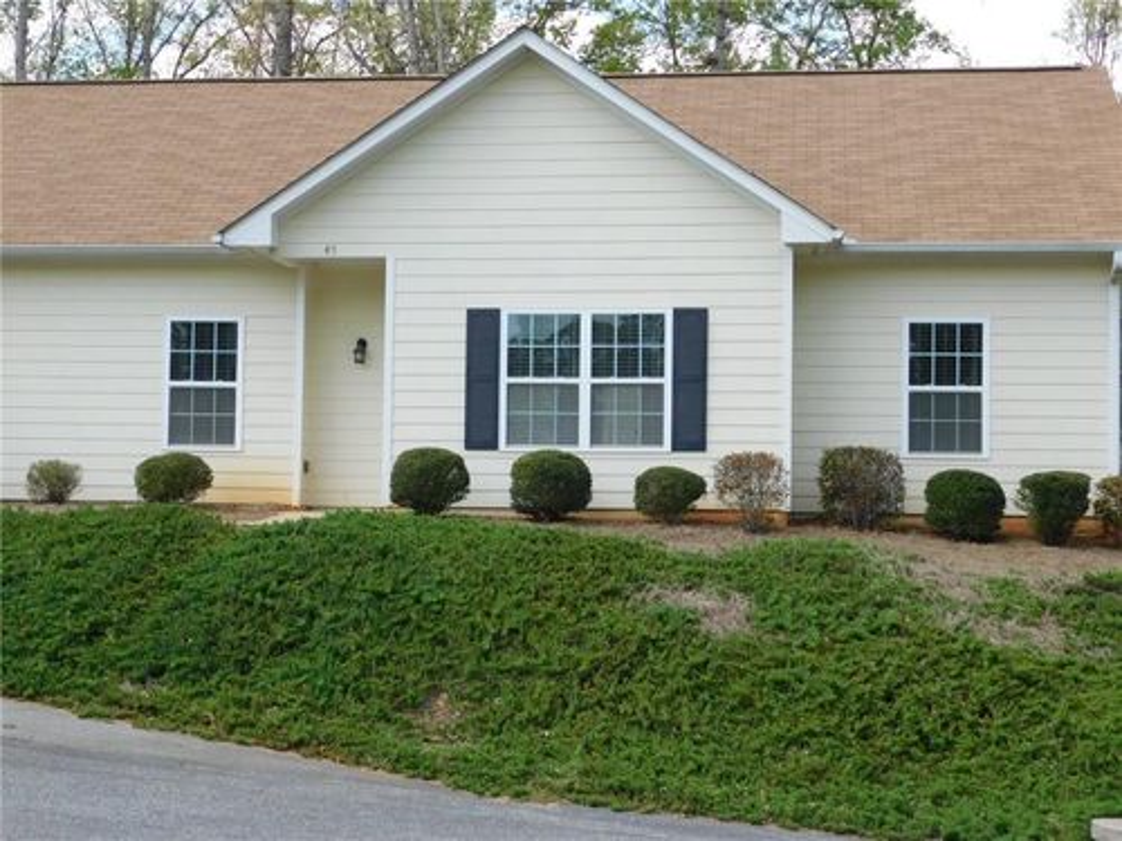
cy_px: 420
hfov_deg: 32.7
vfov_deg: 24.8
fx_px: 1912
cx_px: 561
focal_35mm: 59
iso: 125
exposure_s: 1/400
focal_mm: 10.4
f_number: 4
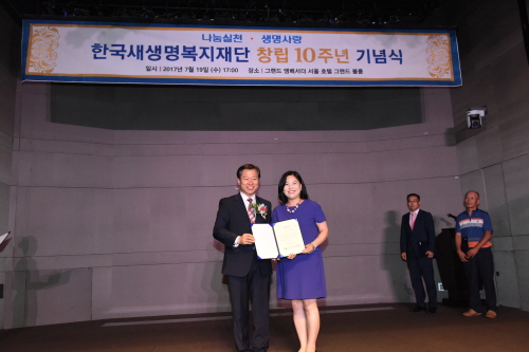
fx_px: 455
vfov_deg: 42.3
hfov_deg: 60.3
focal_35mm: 31
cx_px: 264
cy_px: 176
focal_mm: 31
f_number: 5.6
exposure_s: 1/250
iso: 6400
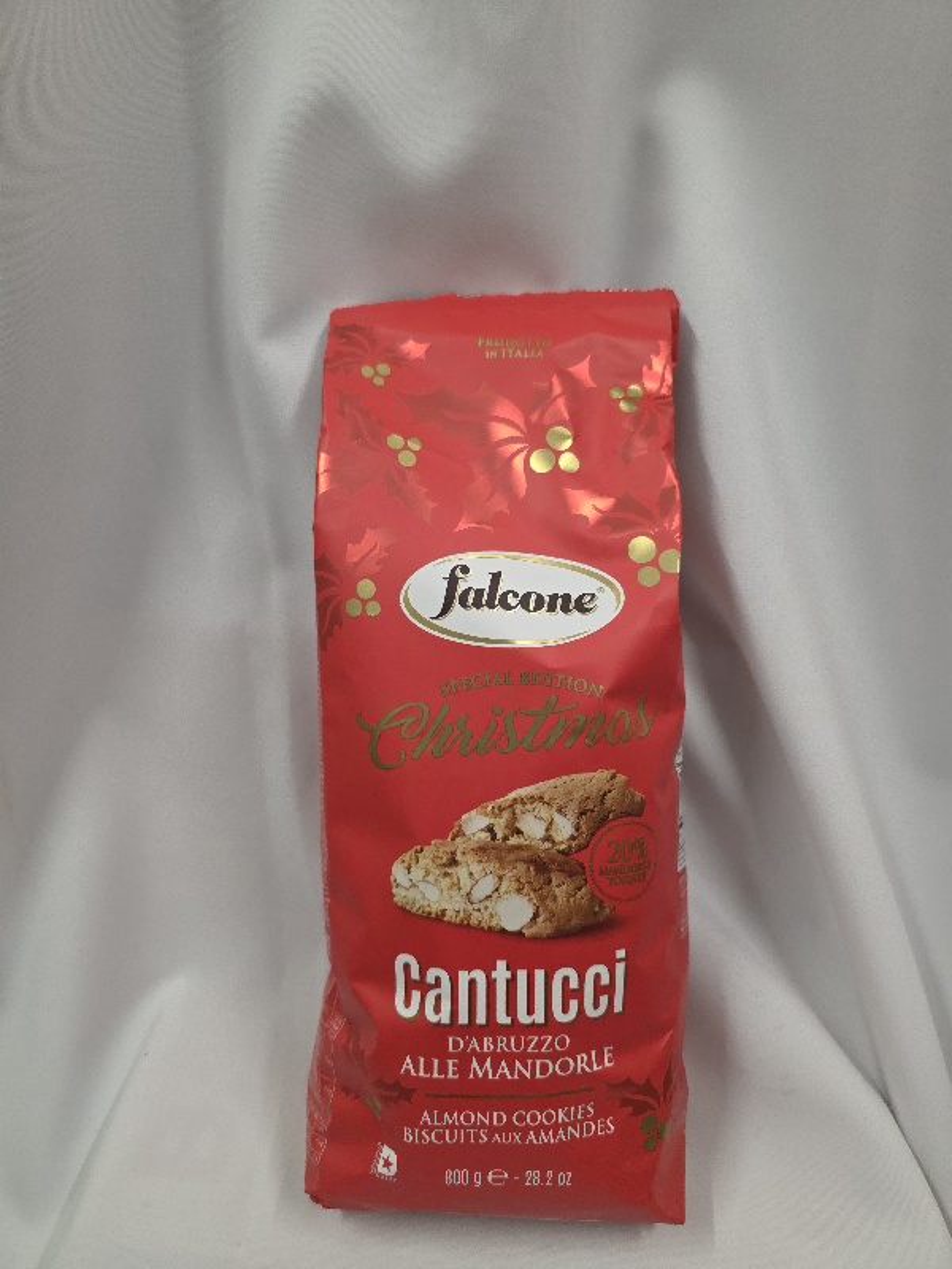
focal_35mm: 23
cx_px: 476
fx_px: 843
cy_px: 634
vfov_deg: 73.9
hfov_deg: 58.9
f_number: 1.7
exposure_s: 1/101
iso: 320
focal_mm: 6.3
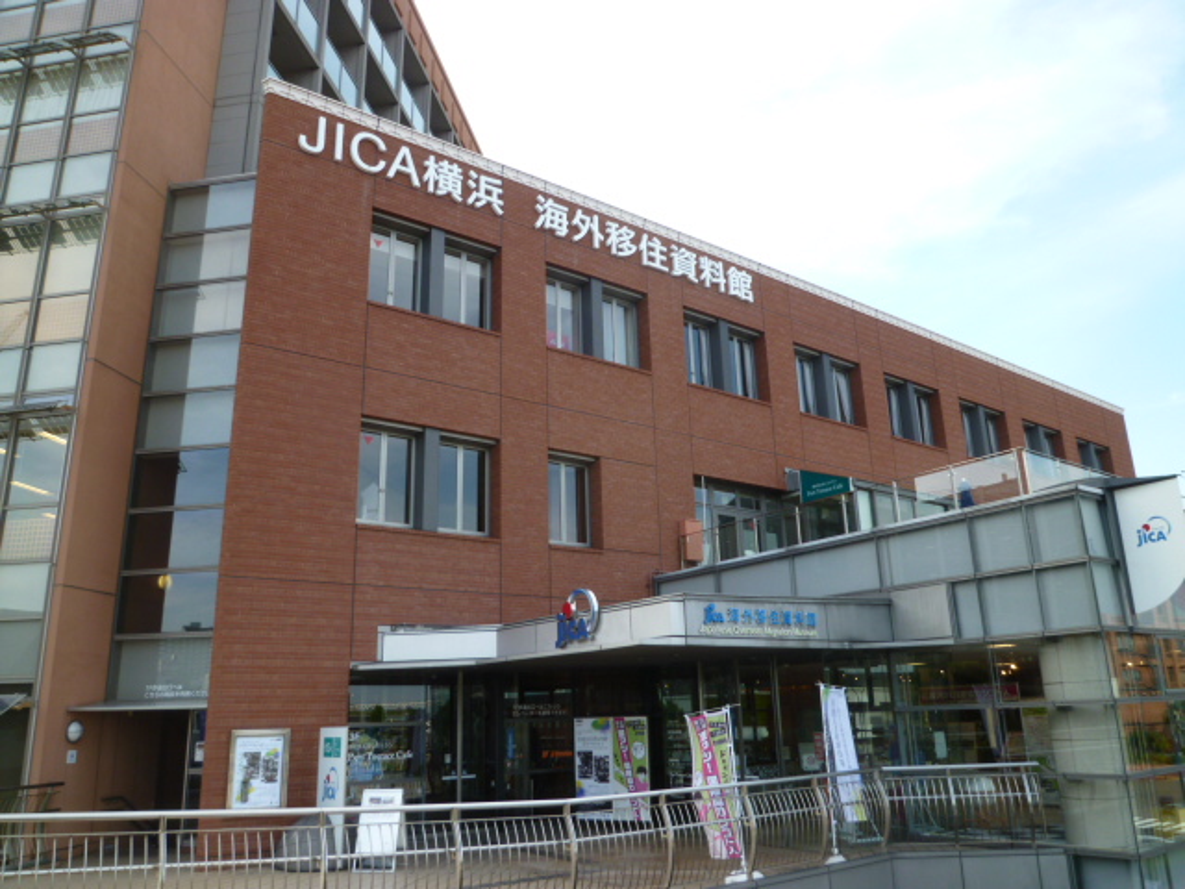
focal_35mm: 25
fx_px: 856
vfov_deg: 54.9
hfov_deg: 69.4
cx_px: 592
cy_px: 444
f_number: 4
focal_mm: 4.5
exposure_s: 1/125
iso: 80
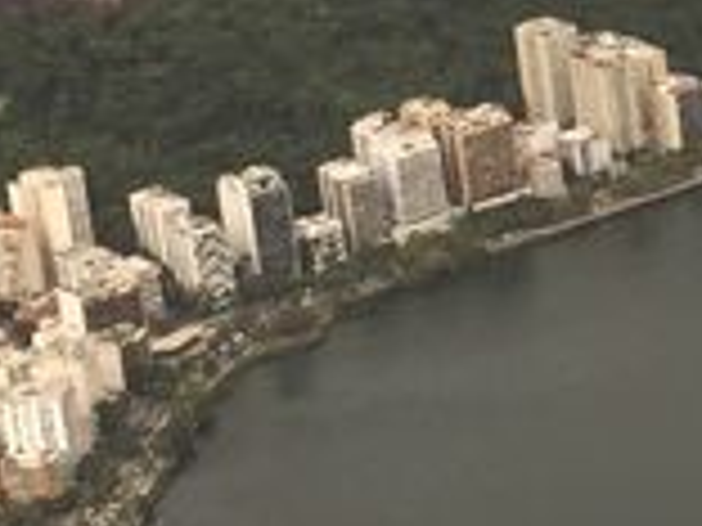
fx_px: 3853
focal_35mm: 190
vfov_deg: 7.8
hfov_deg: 10.0
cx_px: 1170
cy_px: -76
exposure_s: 1/2083
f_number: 2.2
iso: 32
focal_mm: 4.15
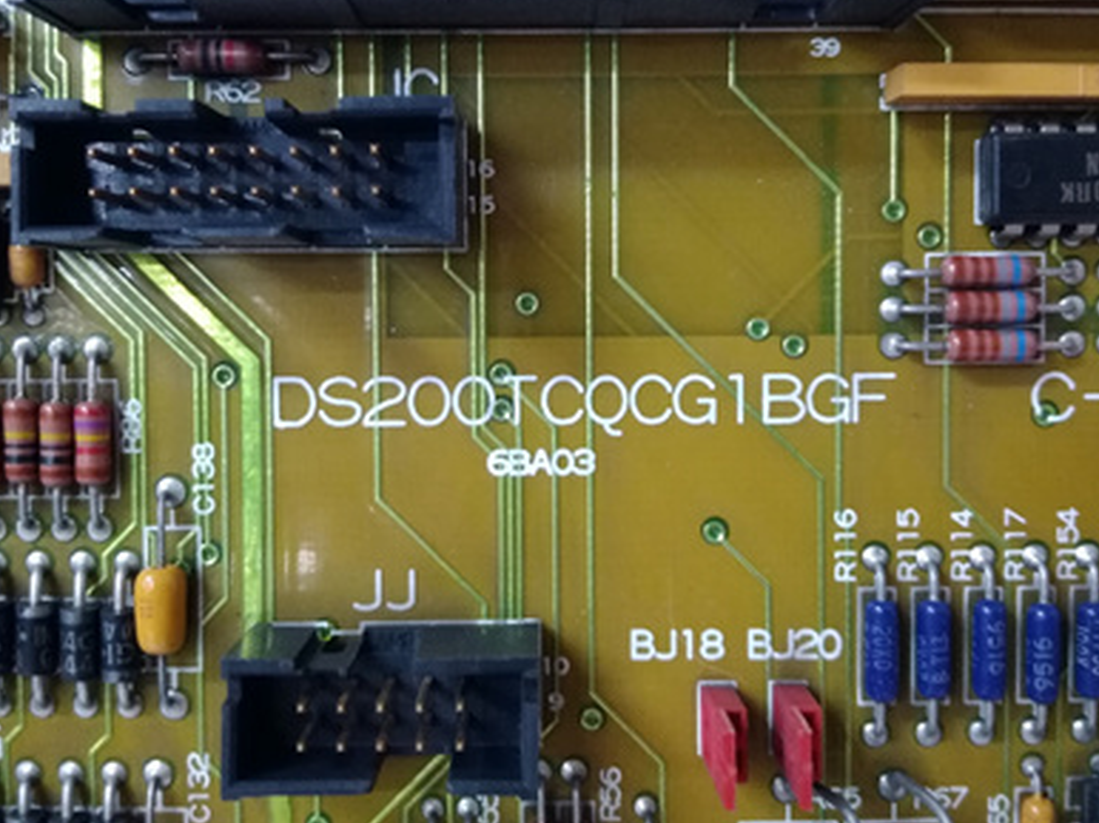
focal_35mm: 35
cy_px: 355
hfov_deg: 52.7
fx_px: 1111
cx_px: 558
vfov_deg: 40.6
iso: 856
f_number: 2
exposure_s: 1/20
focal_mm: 3.79
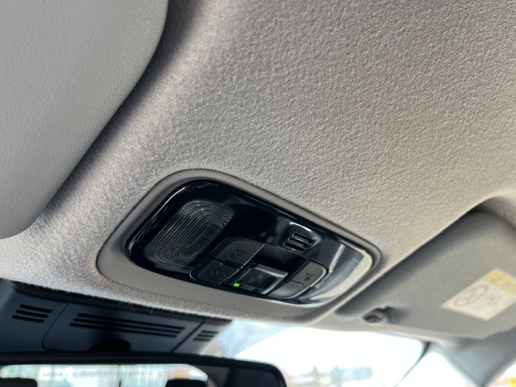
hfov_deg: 67.3
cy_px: 194
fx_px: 388
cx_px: 258
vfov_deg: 53.1
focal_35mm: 26
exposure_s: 1/122
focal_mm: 5.1
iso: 50
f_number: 1.6
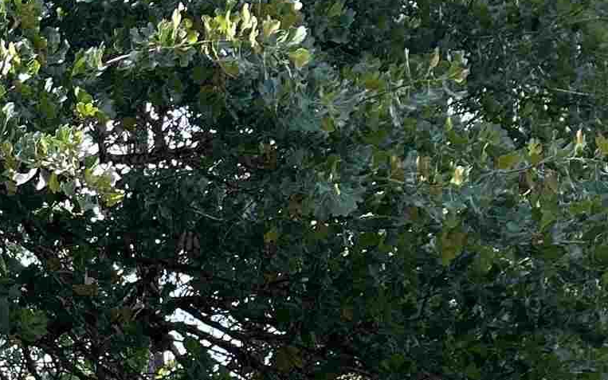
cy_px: 857
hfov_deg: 15.5
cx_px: -552
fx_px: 1839
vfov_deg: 10.4
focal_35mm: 111
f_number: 1.5
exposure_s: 1/1100
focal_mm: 5.7
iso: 50
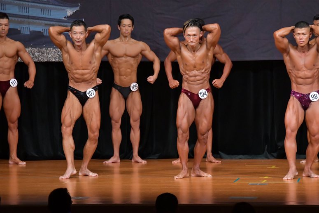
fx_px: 2391
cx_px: 160
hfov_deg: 7.6
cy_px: 106
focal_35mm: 270
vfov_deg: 5.1
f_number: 5.6
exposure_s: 1/400
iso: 5000
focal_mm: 180
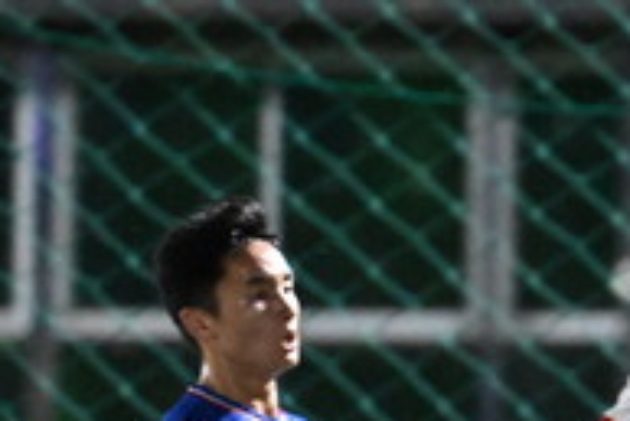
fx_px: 34815
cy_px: 418
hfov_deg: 1.0
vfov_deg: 0.7
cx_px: 1280
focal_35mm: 1988
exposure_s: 1/400
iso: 11400
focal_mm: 400
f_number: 5.6
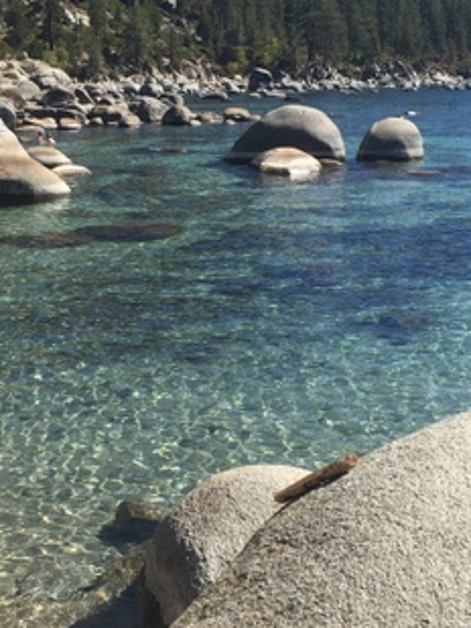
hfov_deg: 24.4
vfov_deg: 32.0
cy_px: 228
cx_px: 209
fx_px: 1088
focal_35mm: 60
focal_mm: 4.15
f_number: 2.2
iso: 32
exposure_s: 1/1582
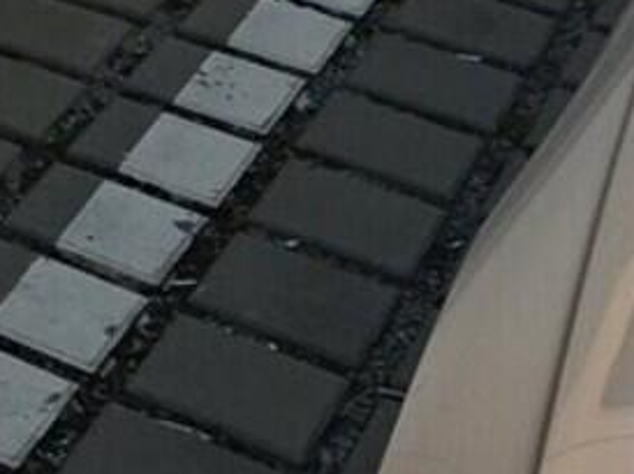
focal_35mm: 121
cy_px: -291
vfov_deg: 11.6
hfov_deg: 12.5
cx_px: -914
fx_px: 2214
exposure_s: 1/480
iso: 50
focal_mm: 5.54
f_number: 1.8
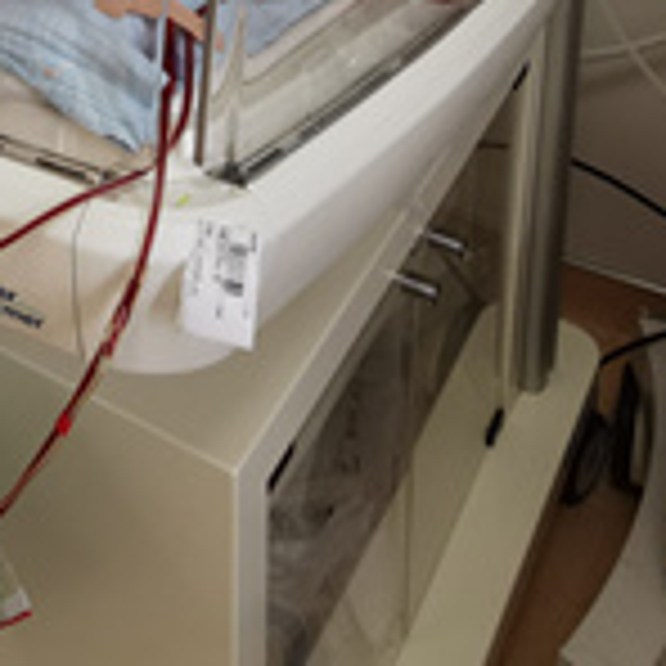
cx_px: -4
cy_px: -338
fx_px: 1328
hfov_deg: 26.6
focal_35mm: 61
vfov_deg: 22.8
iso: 80
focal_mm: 2.26
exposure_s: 1/50
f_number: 2.2
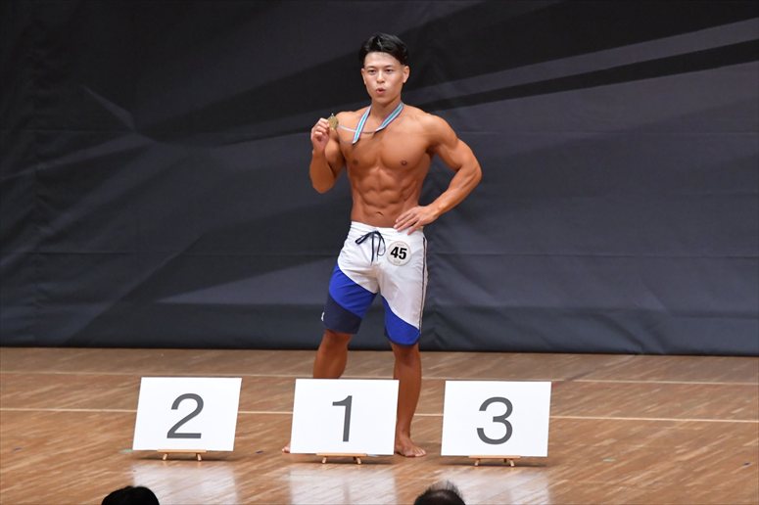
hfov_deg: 7.2
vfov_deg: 4.8
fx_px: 6006
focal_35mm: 285
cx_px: 380
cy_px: 252
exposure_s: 1/400
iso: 6400
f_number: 5.6
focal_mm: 190
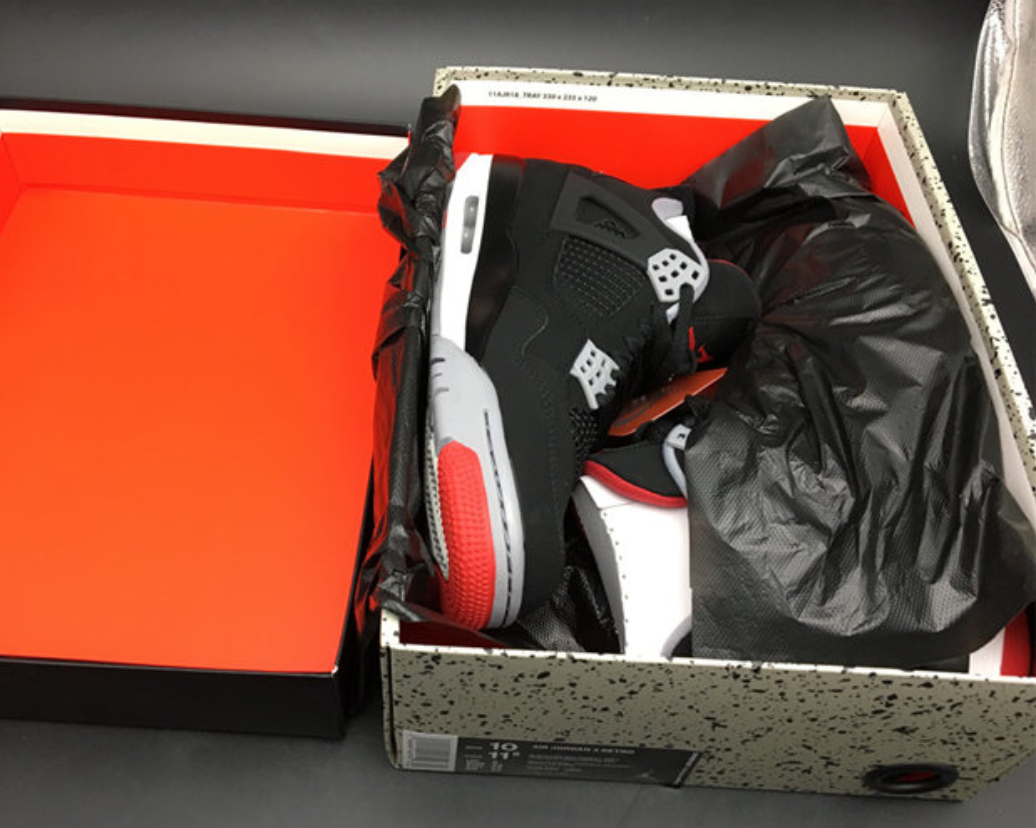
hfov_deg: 55.5
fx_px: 981
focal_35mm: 32
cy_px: 429
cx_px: 452
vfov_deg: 45.8
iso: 50
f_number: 2.2
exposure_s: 1/33
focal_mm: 4.15
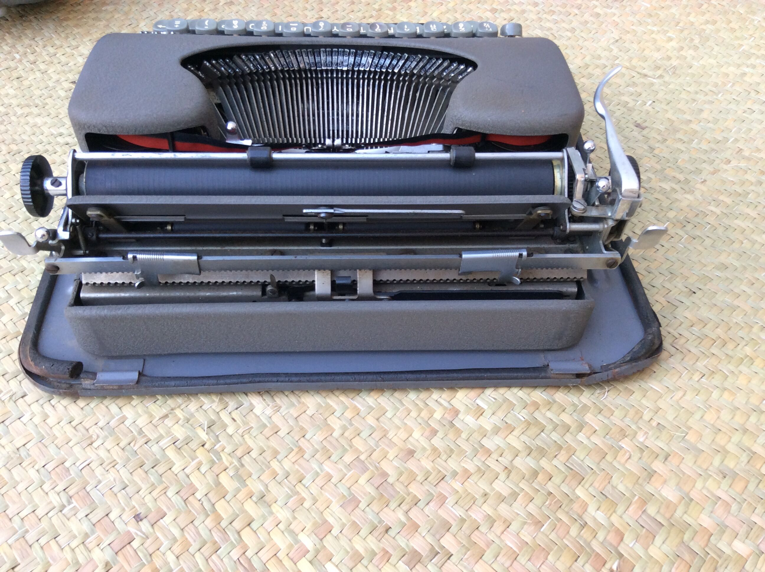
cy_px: 286
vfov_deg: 44.1
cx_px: 382
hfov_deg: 56.9
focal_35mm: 32
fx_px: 706
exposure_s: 1/25
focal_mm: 3.3
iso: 50
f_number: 2.4
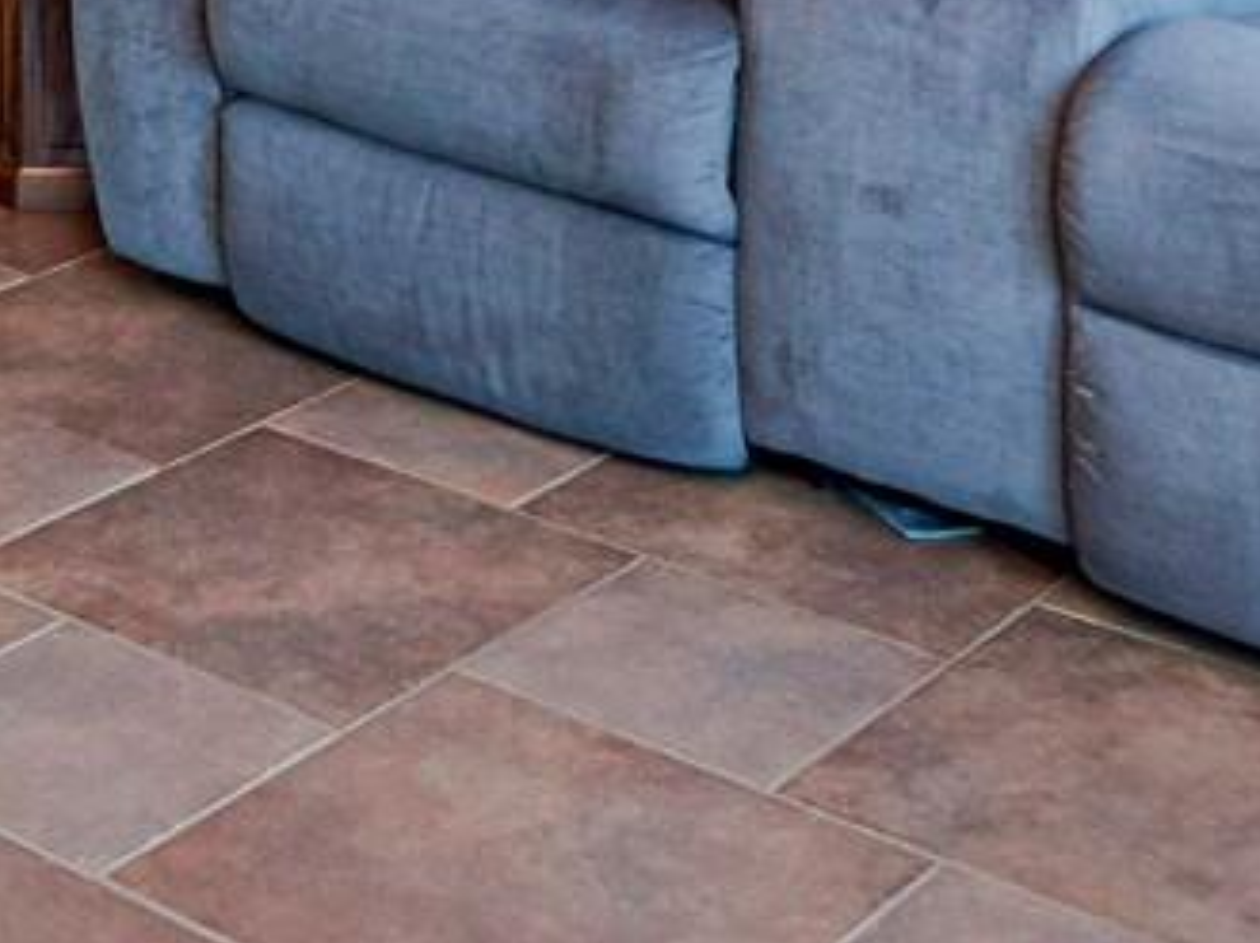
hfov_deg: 21.7
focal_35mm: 87
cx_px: -8
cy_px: -825
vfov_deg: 14.6
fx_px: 3164
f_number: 5.6
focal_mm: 7
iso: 500
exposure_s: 1/250
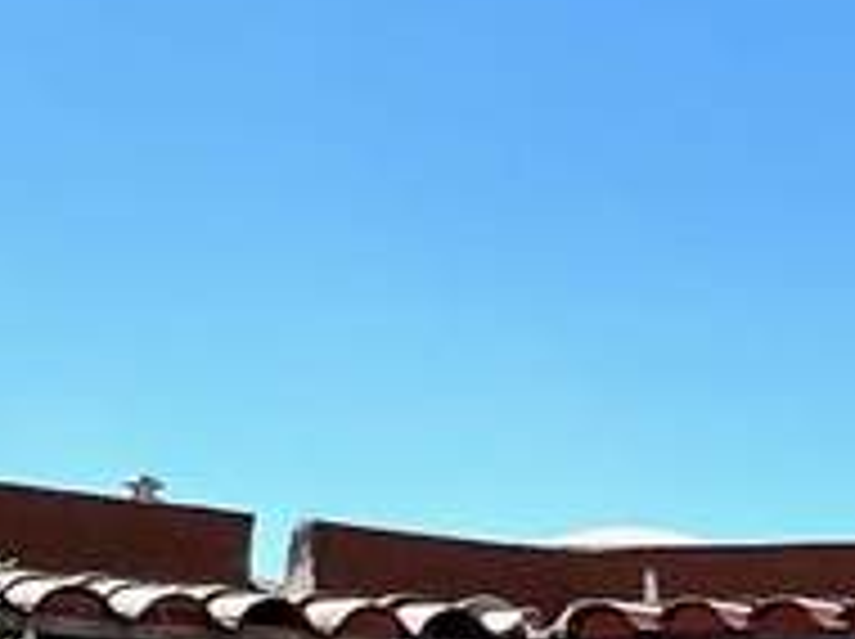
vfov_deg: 8.9
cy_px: 936
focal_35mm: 162
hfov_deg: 12.1
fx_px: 3996
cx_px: 783
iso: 80
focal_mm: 6.86
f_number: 1.78
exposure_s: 1/4016
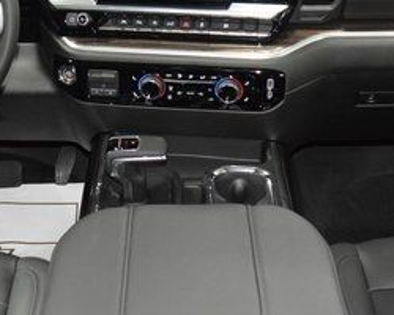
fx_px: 758
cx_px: 191
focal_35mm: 65
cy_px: 158
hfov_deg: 29.1
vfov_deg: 23.5
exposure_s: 1/60
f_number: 3.5
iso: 3200
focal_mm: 18
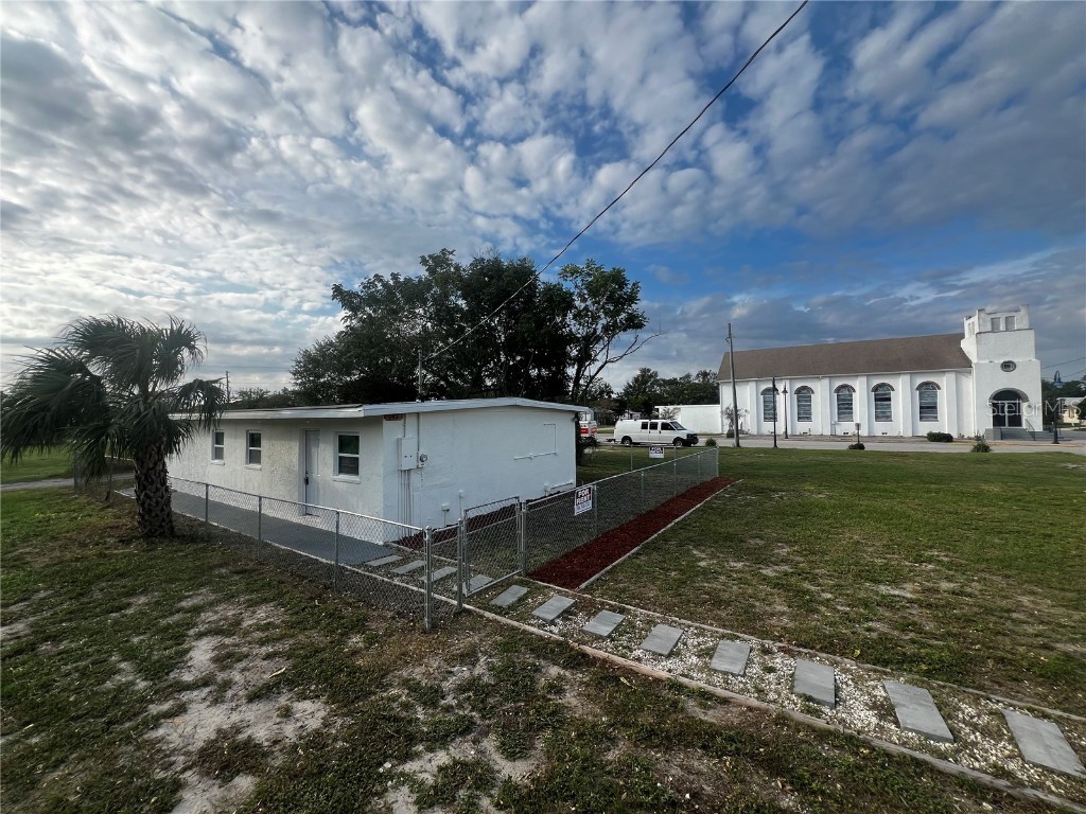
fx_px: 408
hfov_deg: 106.2
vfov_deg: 89.9
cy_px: 407
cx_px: 543
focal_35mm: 13
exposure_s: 1/847
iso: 32
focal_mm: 1.57
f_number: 1.8
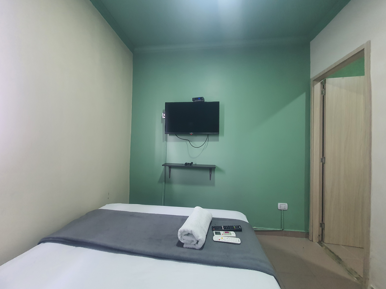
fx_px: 145
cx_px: 193
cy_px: 144
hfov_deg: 106.2
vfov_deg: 89.9
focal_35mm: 13
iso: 320
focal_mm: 1.8
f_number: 2.2
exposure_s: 1/30
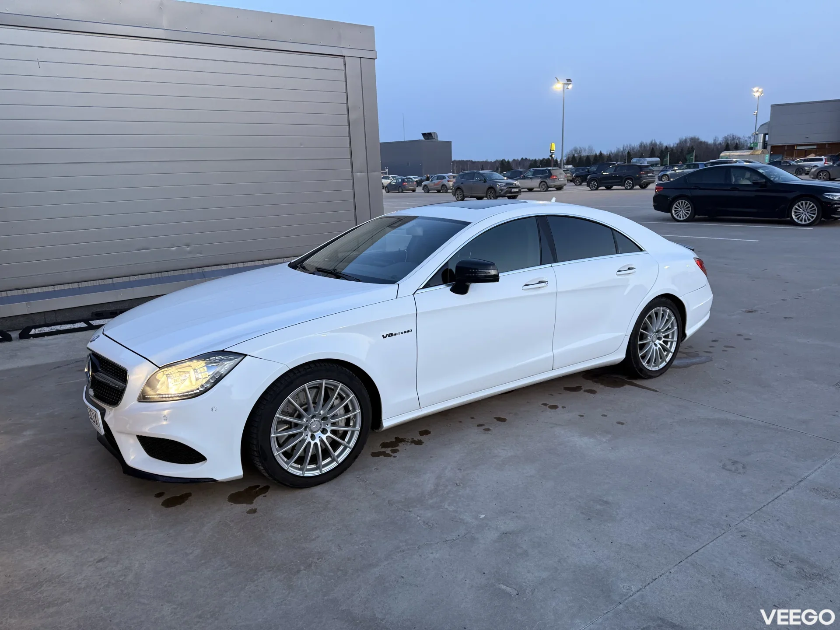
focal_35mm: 24
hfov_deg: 71.6
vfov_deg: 56.8
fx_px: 582
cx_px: 420
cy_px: 315
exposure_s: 1/100
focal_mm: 6.76
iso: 200
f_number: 1.78
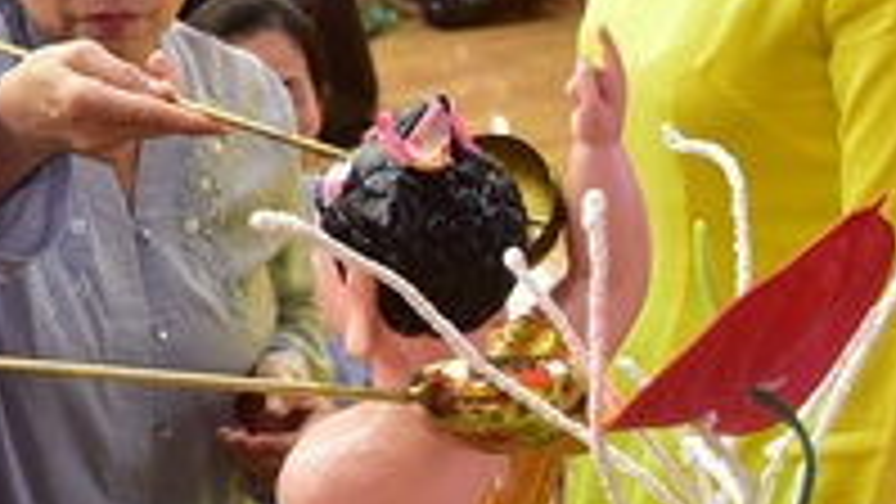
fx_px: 2519
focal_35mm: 106
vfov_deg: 11.4
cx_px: -50
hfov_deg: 19.4
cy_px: 50
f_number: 5
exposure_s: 1/25
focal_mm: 31
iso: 800
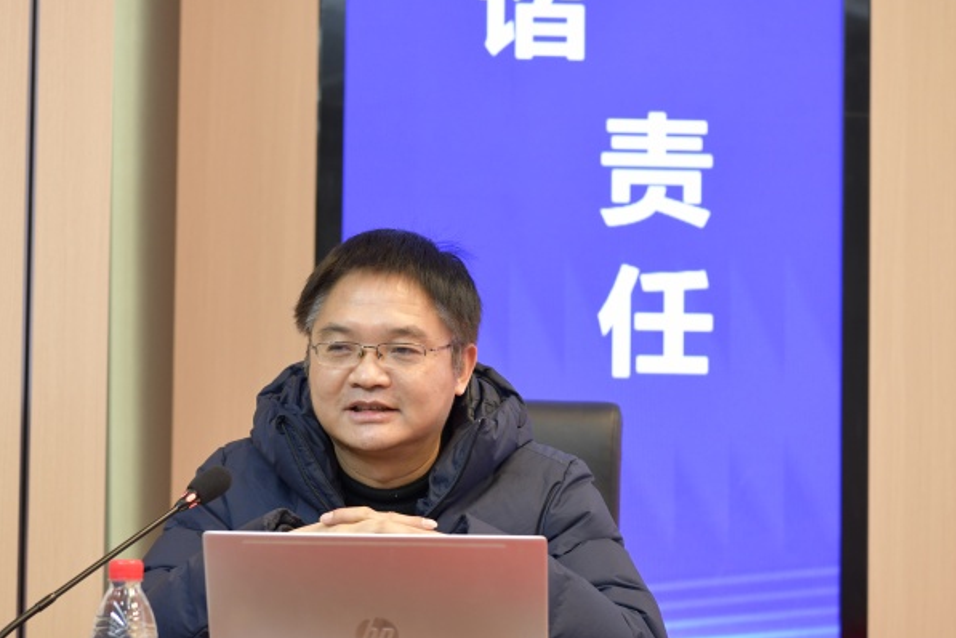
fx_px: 2337
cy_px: 364
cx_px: 386
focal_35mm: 88
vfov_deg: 15.5
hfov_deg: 23.1
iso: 800
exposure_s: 1/80
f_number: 4.5
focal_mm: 70
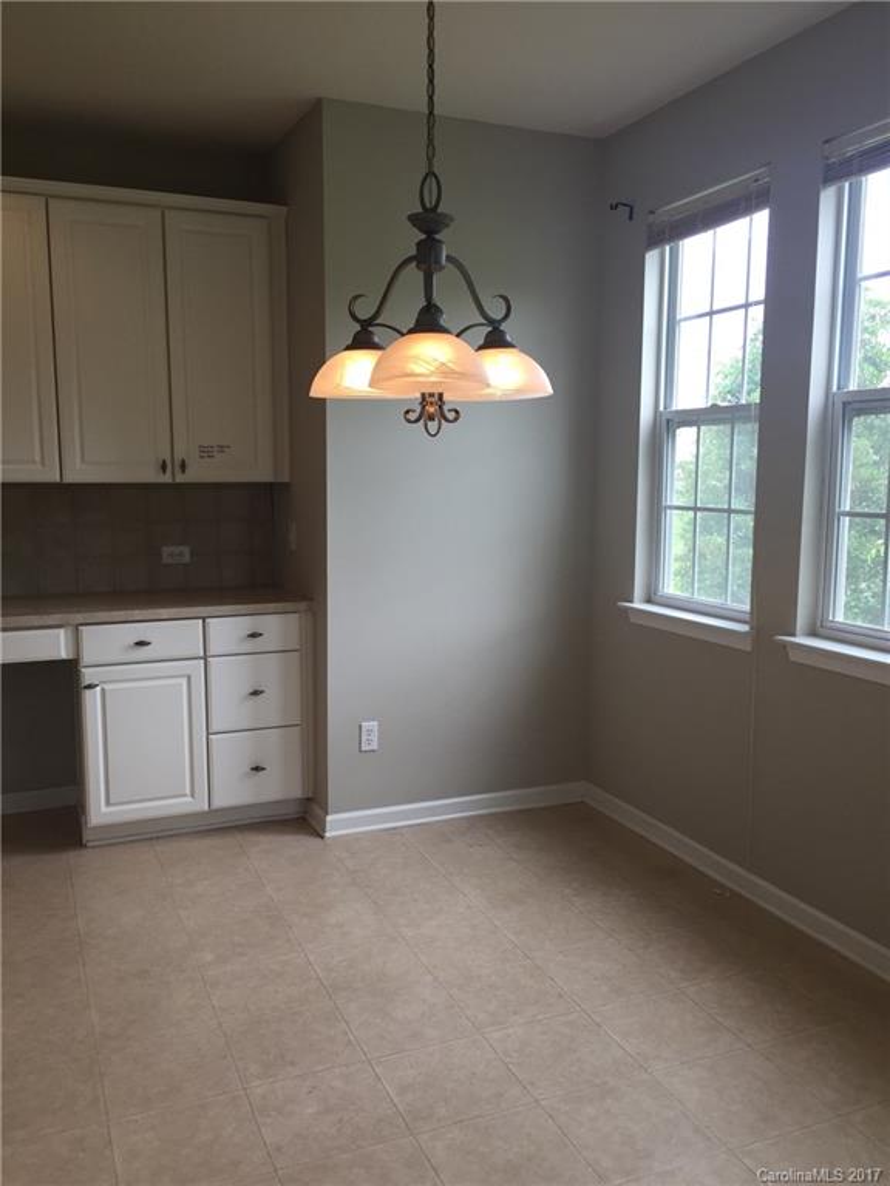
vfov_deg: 61.7
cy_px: 593
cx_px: 445
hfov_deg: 48.2
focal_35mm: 29
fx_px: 994
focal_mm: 4.15
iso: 40
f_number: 2.2
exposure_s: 1/120
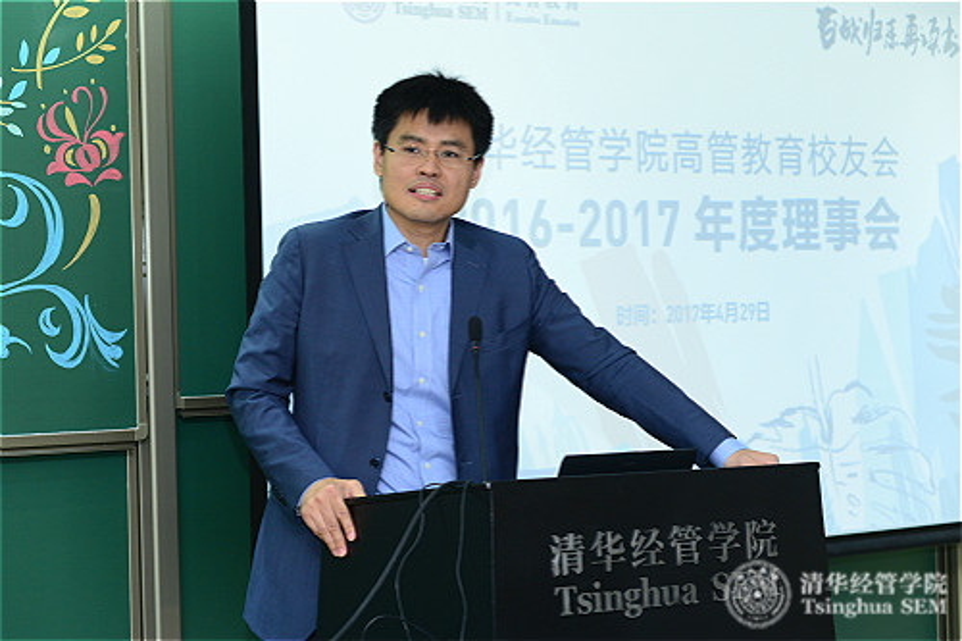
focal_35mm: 92
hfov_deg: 22.1
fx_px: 2457
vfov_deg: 14.9
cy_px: 320
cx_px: 481
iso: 1600
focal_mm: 92
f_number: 5
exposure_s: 1/125
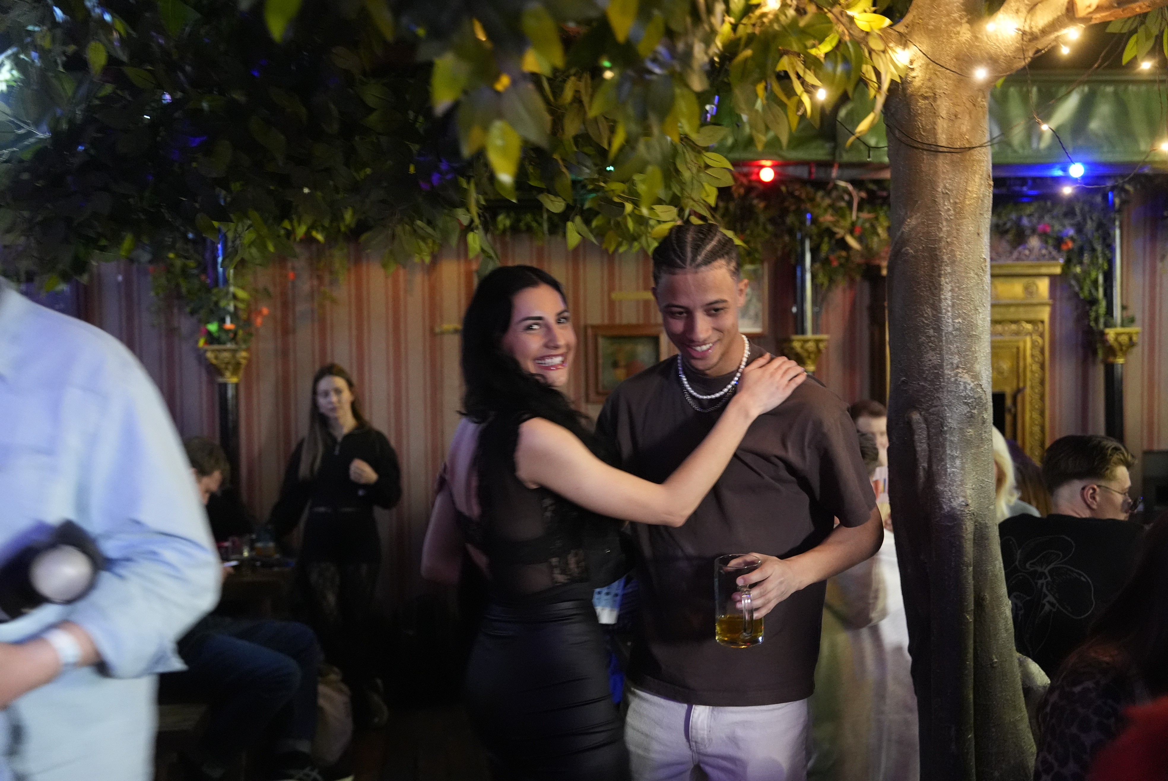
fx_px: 1299
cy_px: 390
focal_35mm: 40
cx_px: 584
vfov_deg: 33.5
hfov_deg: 48.4
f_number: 2.8
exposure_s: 1/40
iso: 6400
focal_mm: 40
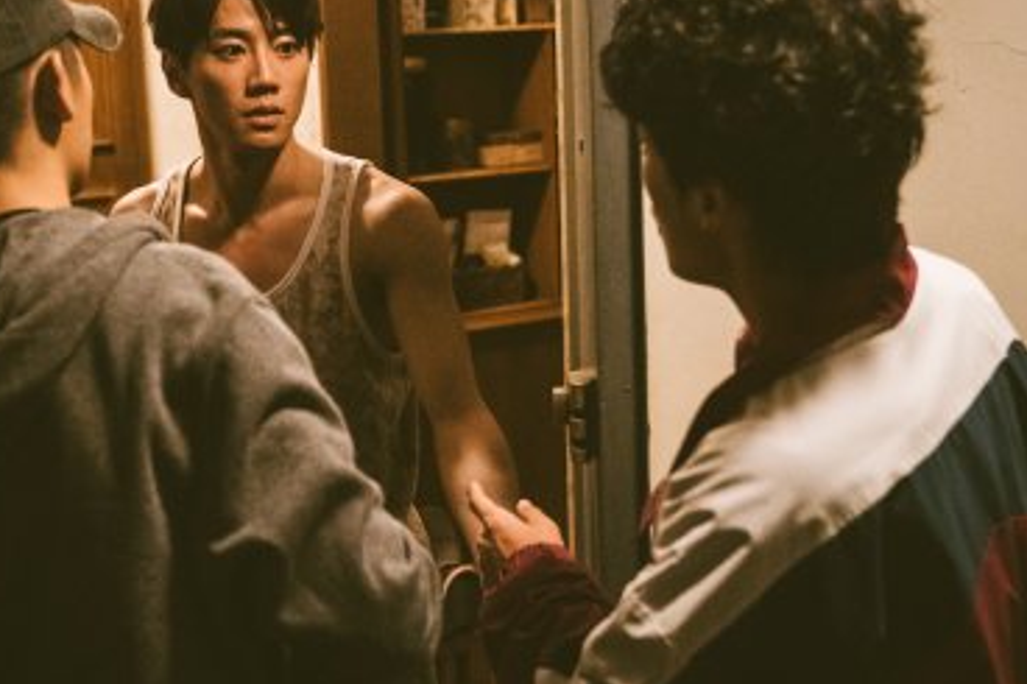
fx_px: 1768
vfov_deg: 21.9
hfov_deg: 32.2
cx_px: 354
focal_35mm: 62
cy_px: 329
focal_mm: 40
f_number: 2.8
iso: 10000
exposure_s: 1/160
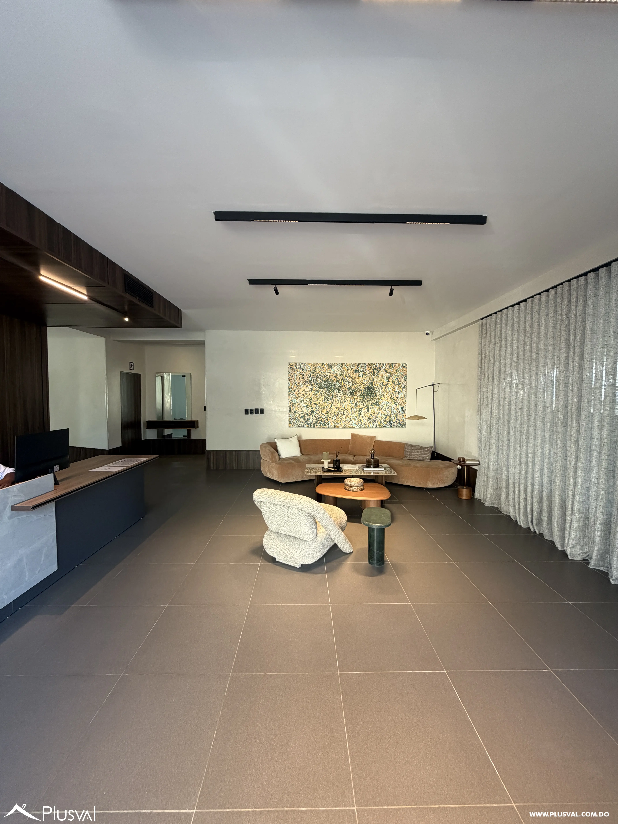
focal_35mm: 14
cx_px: 309
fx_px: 333
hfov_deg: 85.7
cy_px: 412
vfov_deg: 102.1
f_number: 2.2
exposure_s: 1/121
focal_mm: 2.22
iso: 250
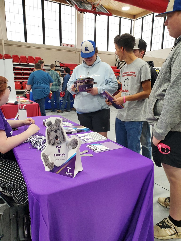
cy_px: 120
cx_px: 90
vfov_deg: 67.3
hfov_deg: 53.1
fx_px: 181
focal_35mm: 26
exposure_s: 1/60
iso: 250
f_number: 2.4
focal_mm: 4.3
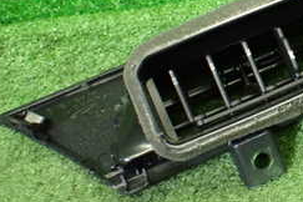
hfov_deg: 24.1
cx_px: 354
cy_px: 46
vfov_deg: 17.6
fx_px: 648
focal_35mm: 77
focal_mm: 5.4
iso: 800
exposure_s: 1/100
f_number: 2.3
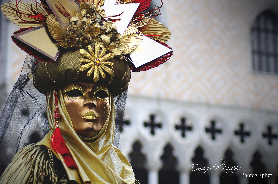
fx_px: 810
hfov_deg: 19.5
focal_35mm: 105
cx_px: 139
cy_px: 92
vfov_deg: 13.0
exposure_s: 1/400
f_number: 5
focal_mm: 70
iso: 200
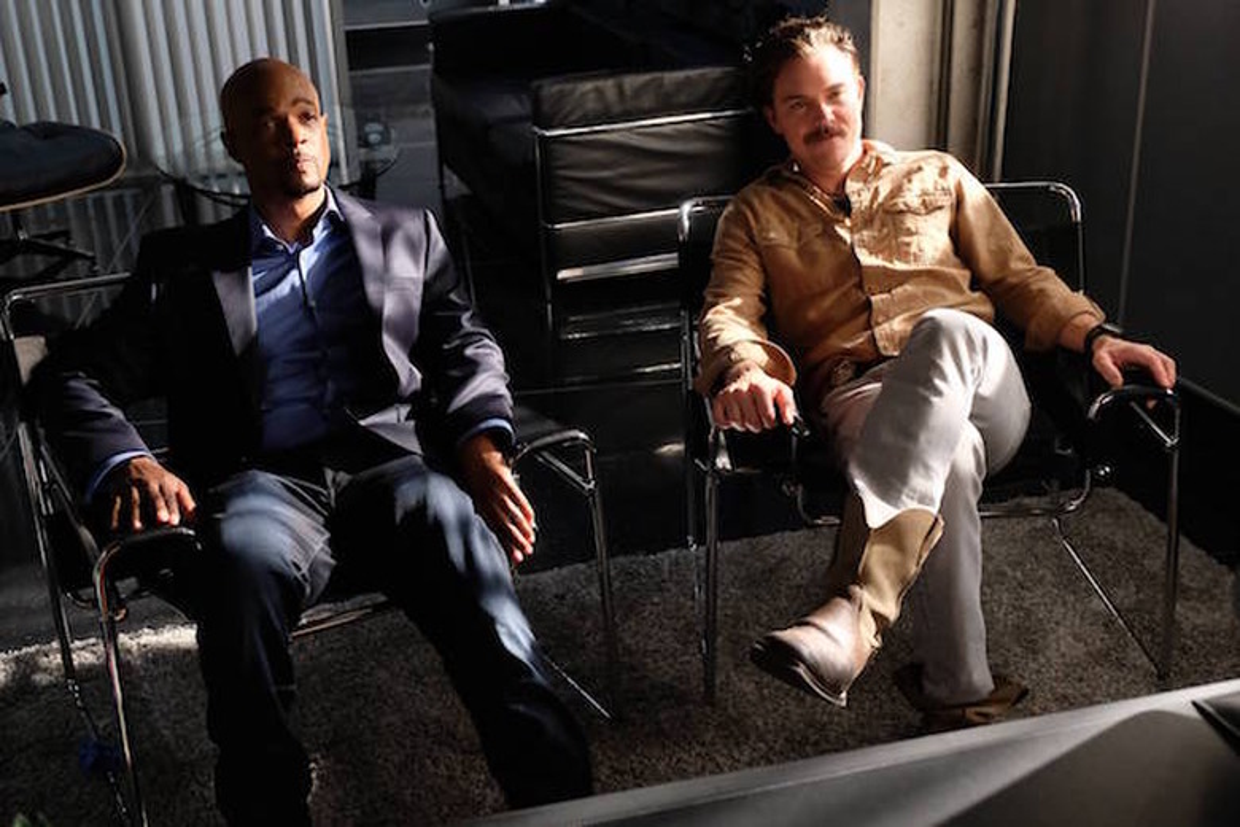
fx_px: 1447
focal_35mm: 42
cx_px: 620
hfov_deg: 46.4
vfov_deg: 31.9
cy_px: 414
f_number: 4
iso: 4000
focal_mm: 28.3
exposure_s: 1/160
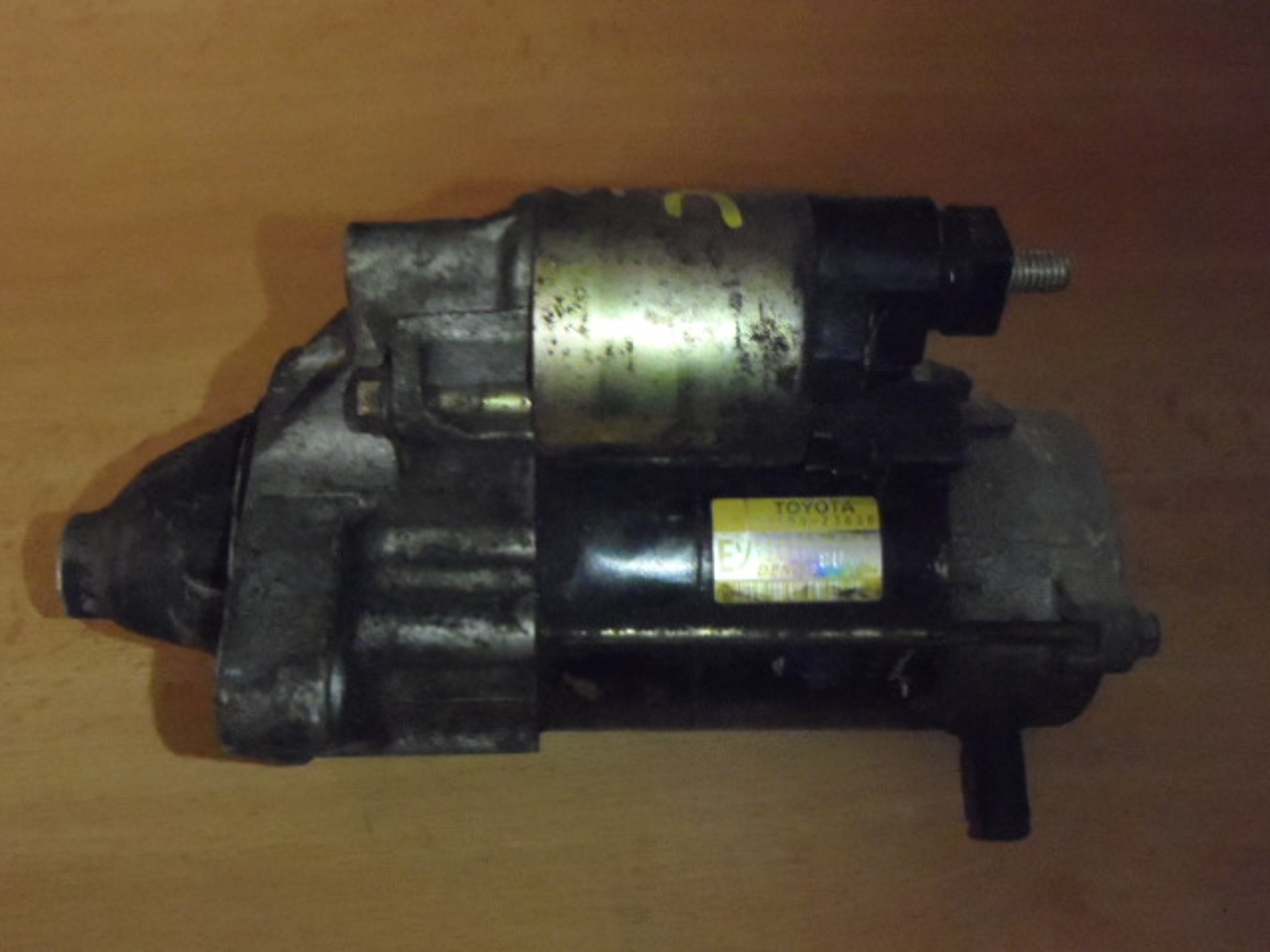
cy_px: 476
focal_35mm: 37
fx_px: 1357
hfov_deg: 50.1
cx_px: 635
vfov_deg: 38.7
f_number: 4.7
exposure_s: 1/20
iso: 1600
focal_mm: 6.64
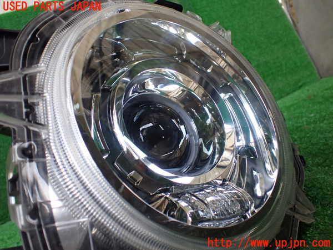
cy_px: 125
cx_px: 166
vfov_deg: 46.8
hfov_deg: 60.0
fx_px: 289
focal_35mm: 30
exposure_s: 1/125
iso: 250
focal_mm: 5.4
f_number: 2.3
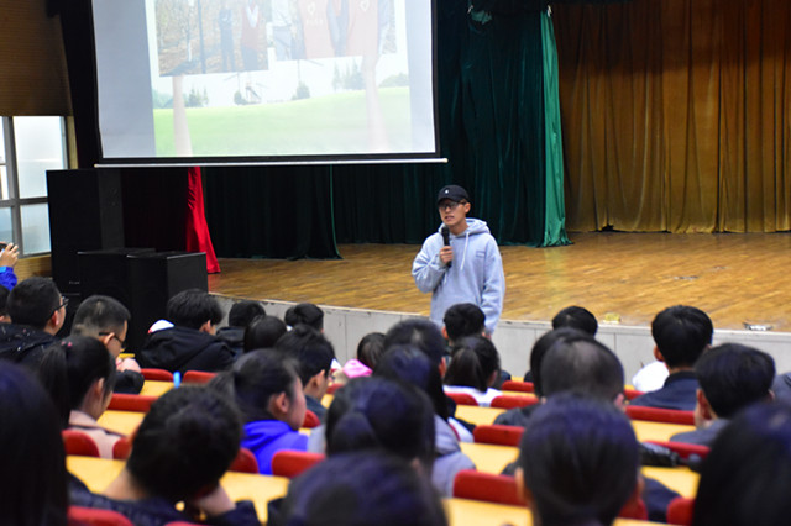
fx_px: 1482
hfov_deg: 29.9
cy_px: 263
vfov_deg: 20.1
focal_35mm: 68
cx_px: 396
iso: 3200
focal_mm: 45
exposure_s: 1/30
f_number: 5
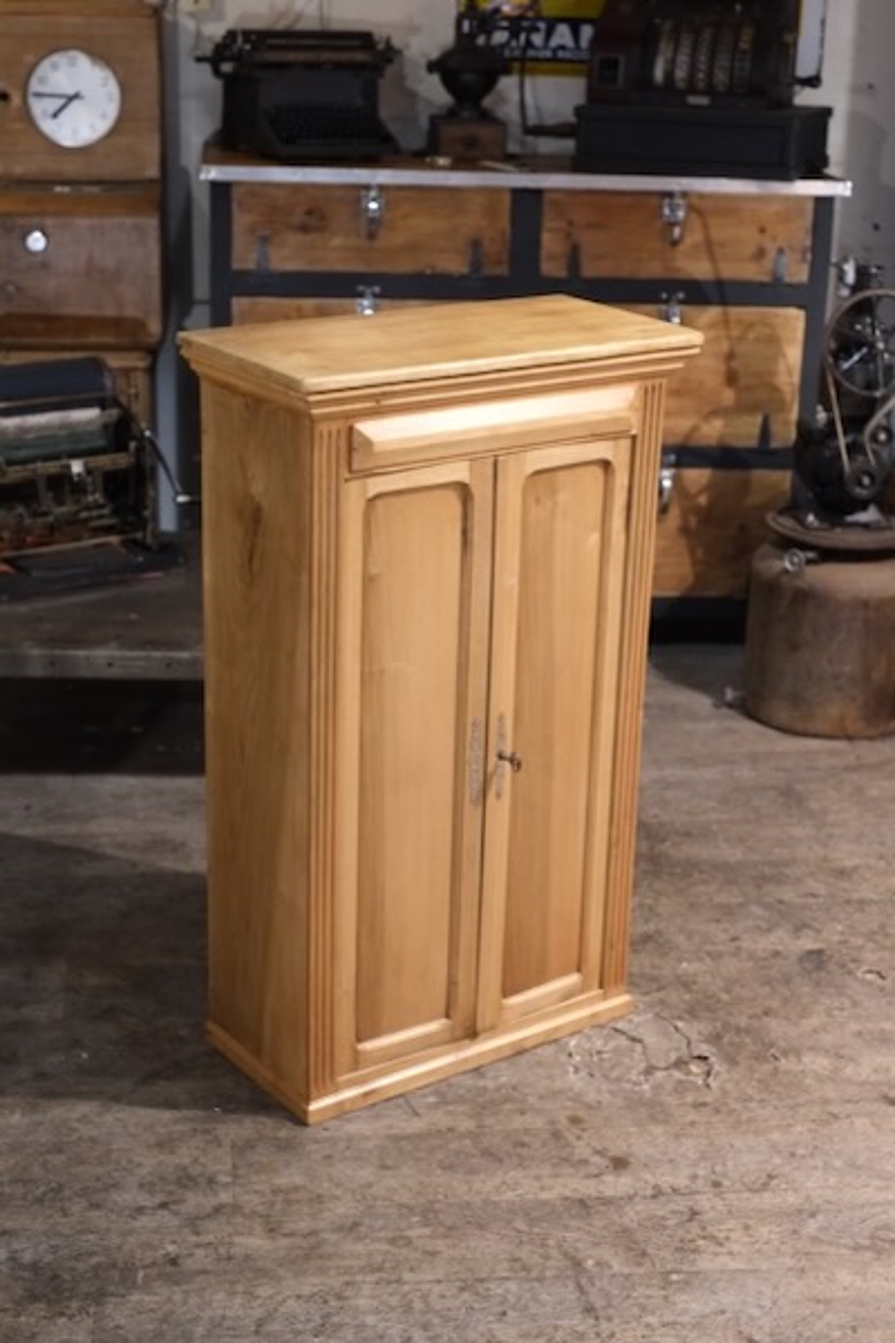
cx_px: 448
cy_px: 672
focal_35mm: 53
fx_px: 1976
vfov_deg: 37.5
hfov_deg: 25.5
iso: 3200
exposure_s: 1/125
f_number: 4
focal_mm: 35
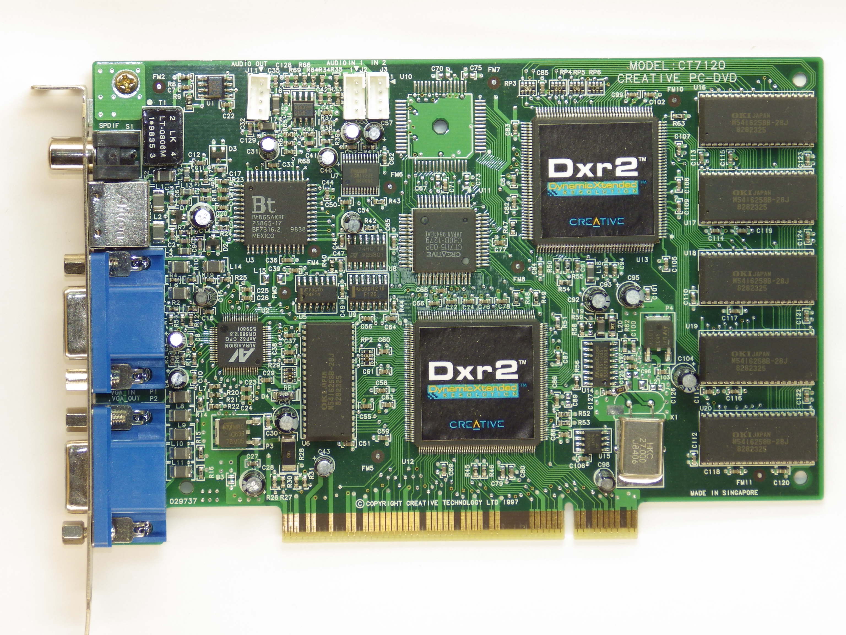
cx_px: 423
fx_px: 4130
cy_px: 318
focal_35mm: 169
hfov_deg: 11.7
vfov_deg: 8.8
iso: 100
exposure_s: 1/125
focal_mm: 30.4
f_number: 5.3
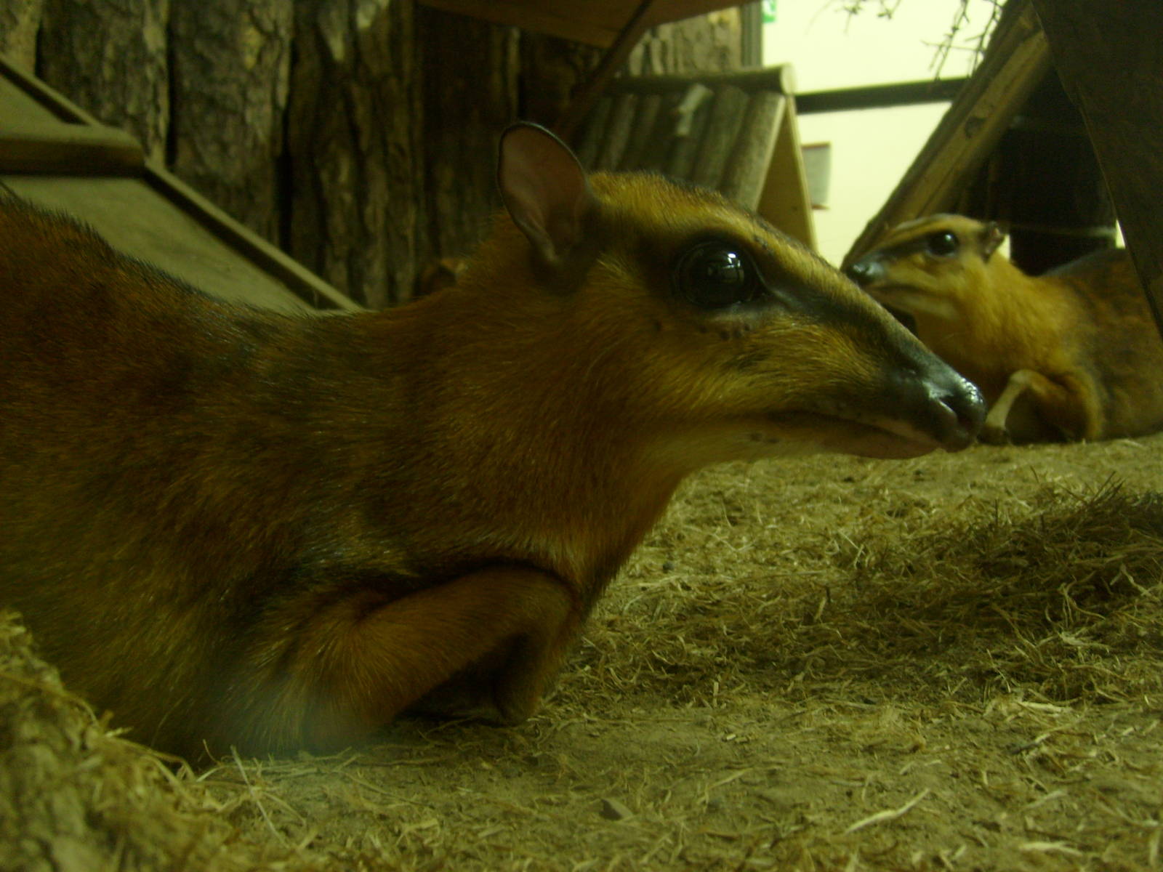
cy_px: 436
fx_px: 1176
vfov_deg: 40.7
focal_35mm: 35
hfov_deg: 52.6
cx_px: 582
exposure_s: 1/3
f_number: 2.8
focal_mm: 5.8
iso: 80
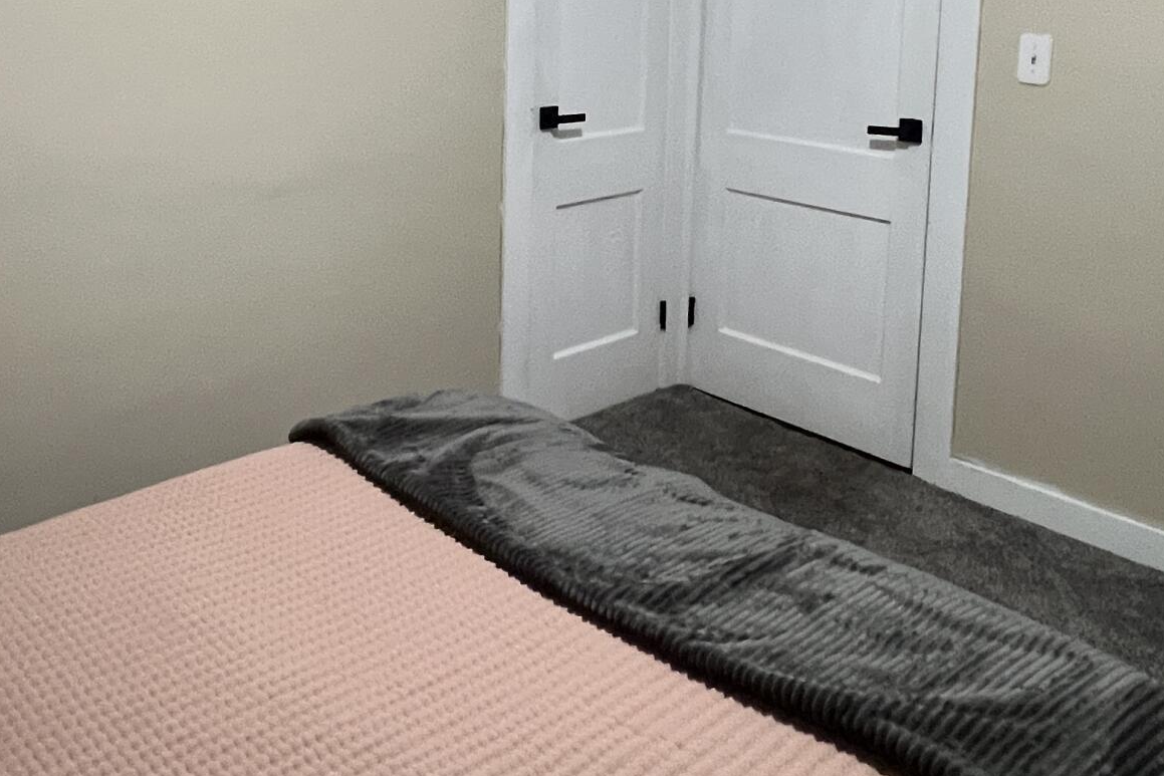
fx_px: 1132
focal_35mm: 35
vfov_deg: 36.1
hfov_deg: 54.1
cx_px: 483
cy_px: 111
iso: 500
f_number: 1.8
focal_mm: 1.57
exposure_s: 1/60
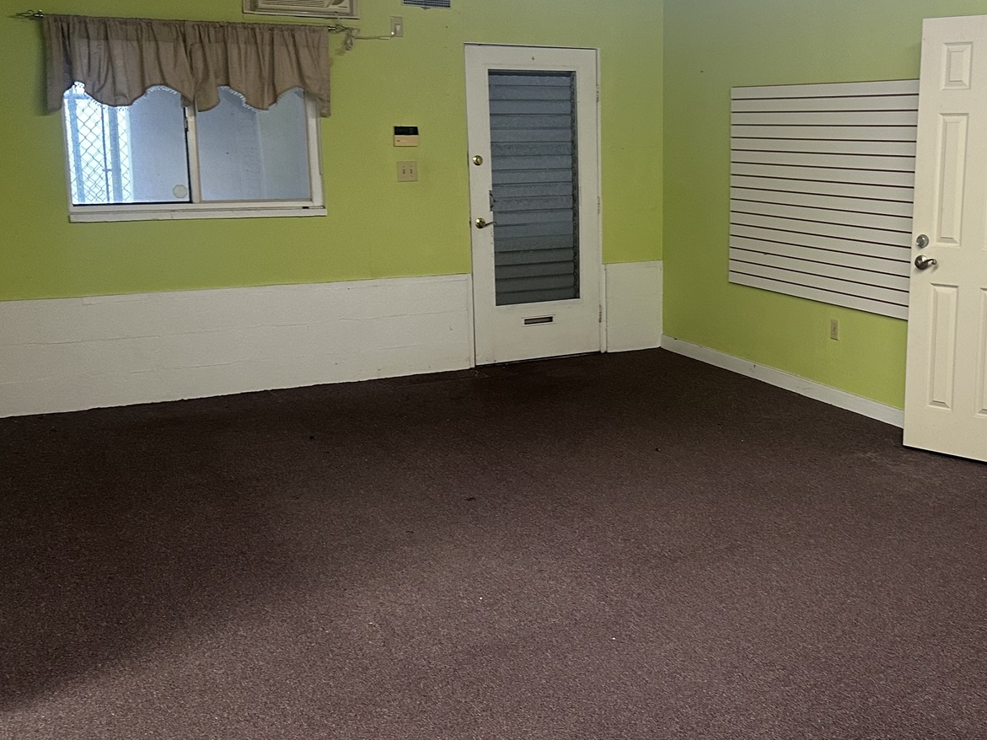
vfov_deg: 35.1
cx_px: 676
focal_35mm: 41
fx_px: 1169
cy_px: 332
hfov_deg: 44.9
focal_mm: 6.86
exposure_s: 1/60
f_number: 1.78
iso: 400
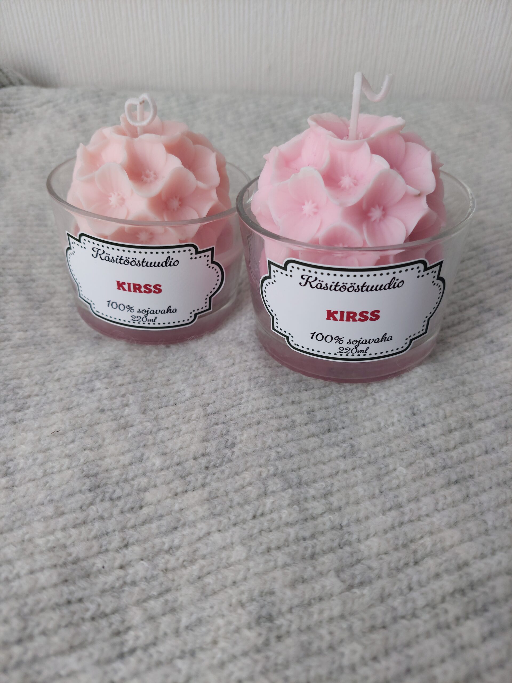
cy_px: 342
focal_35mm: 24
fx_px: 473
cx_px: 256
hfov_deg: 56.8
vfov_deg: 71.6
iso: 50
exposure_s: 1/50
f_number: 1.8
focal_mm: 5.23
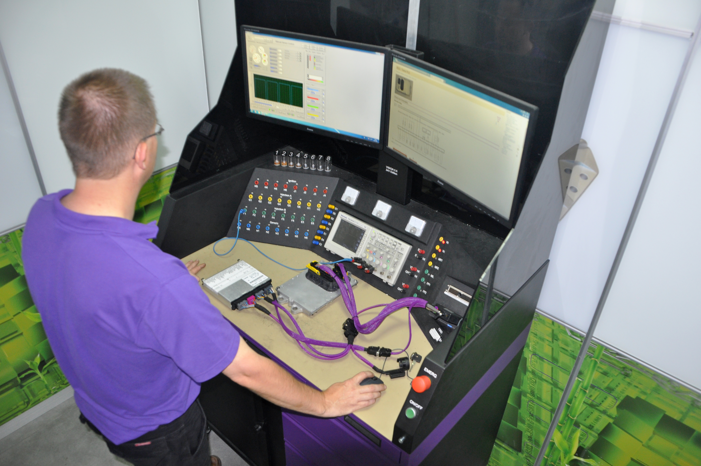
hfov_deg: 67.4
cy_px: 233
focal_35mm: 27
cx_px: 350
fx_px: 525
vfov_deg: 47.8
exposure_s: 1/60
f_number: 3.5
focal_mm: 18
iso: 400
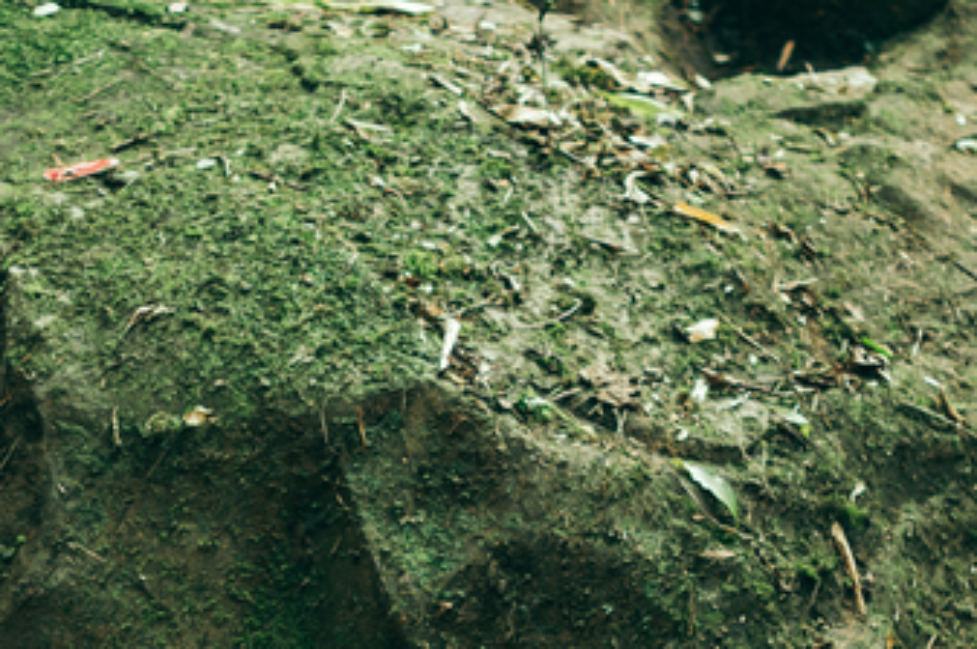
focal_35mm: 178
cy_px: 887
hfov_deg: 11.6
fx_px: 4826
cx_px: 354
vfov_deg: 7.6
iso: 320
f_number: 1.8
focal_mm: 50
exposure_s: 1/320
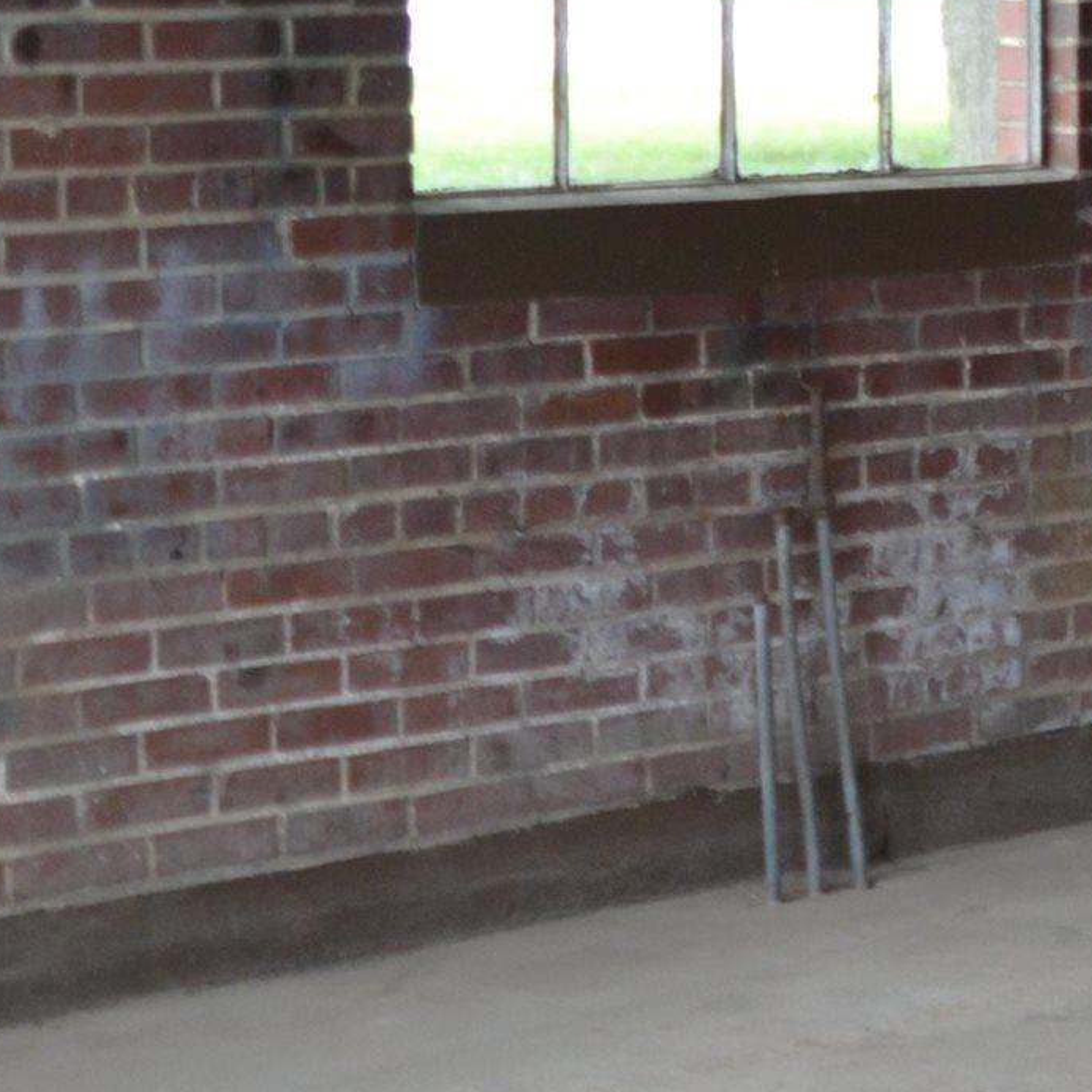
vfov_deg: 12.7
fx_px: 4854
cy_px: 35
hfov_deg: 12.2
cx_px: 1647
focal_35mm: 136
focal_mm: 24
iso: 720
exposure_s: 1/60
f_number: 4.5
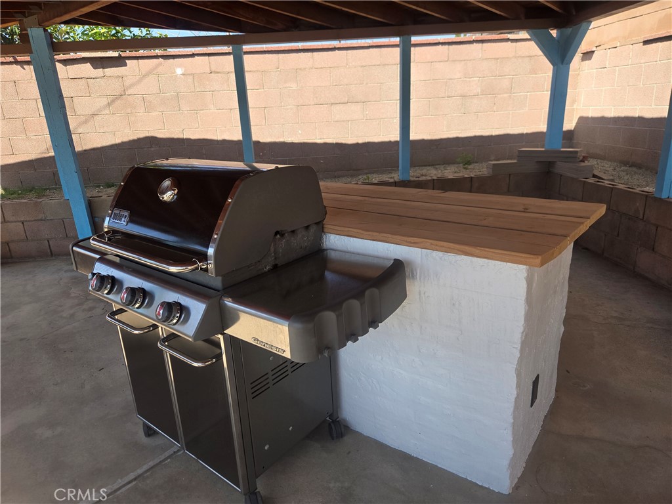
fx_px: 446
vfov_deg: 58.9
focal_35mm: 23
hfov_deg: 73.9
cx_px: 336
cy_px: 252
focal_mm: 5.4
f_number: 1.8
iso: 25
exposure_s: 1/525
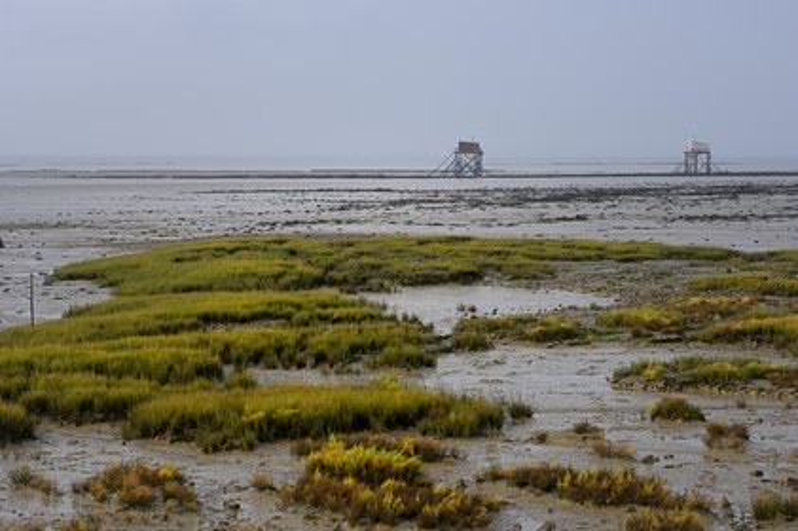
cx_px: 399
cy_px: 266
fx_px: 2326
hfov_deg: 19.5
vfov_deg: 13.0
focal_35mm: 105
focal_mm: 70
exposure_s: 1/160
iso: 100
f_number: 5
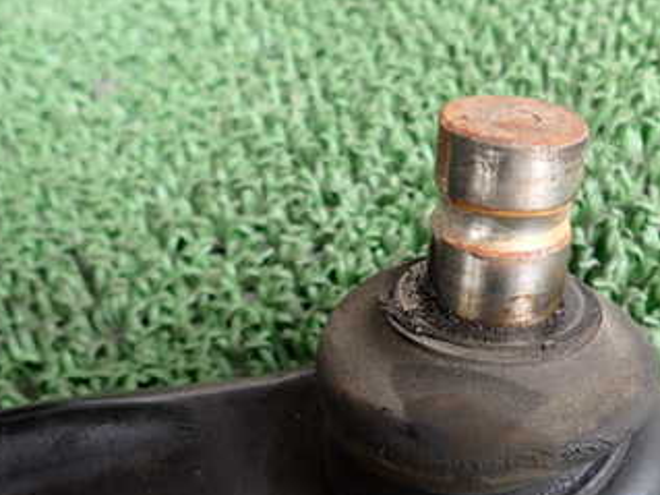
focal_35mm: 47
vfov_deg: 30.8
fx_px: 896
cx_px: 457
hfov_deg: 39.8
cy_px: 280
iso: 200
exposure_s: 1/125
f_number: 2
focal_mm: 4.5
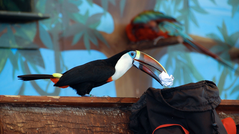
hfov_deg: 6.9
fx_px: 1996
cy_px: 73
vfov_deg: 3.9
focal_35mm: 315
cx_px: 120
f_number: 5.6
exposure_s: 1/80
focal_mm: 200
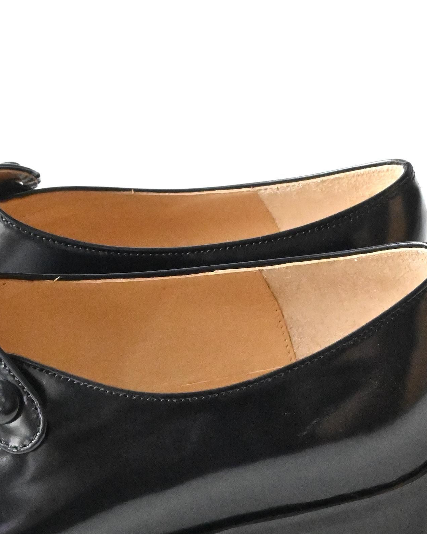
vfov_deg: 22.0
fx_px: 1372
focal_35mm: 87
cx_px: 209
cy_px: 337
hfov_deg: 17.7
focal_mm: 35
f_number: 13
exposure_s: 1/640
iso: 12800
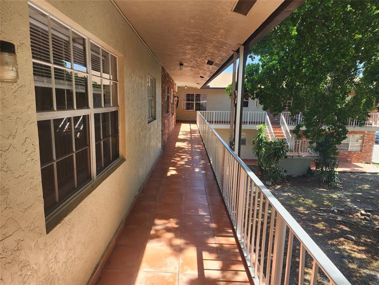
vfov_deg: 58.9
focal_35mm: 23
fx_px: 252
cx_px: 190
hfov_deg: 73.9
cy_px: 142
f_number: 1.8
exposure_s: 1/180
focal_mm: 6.4
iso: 20
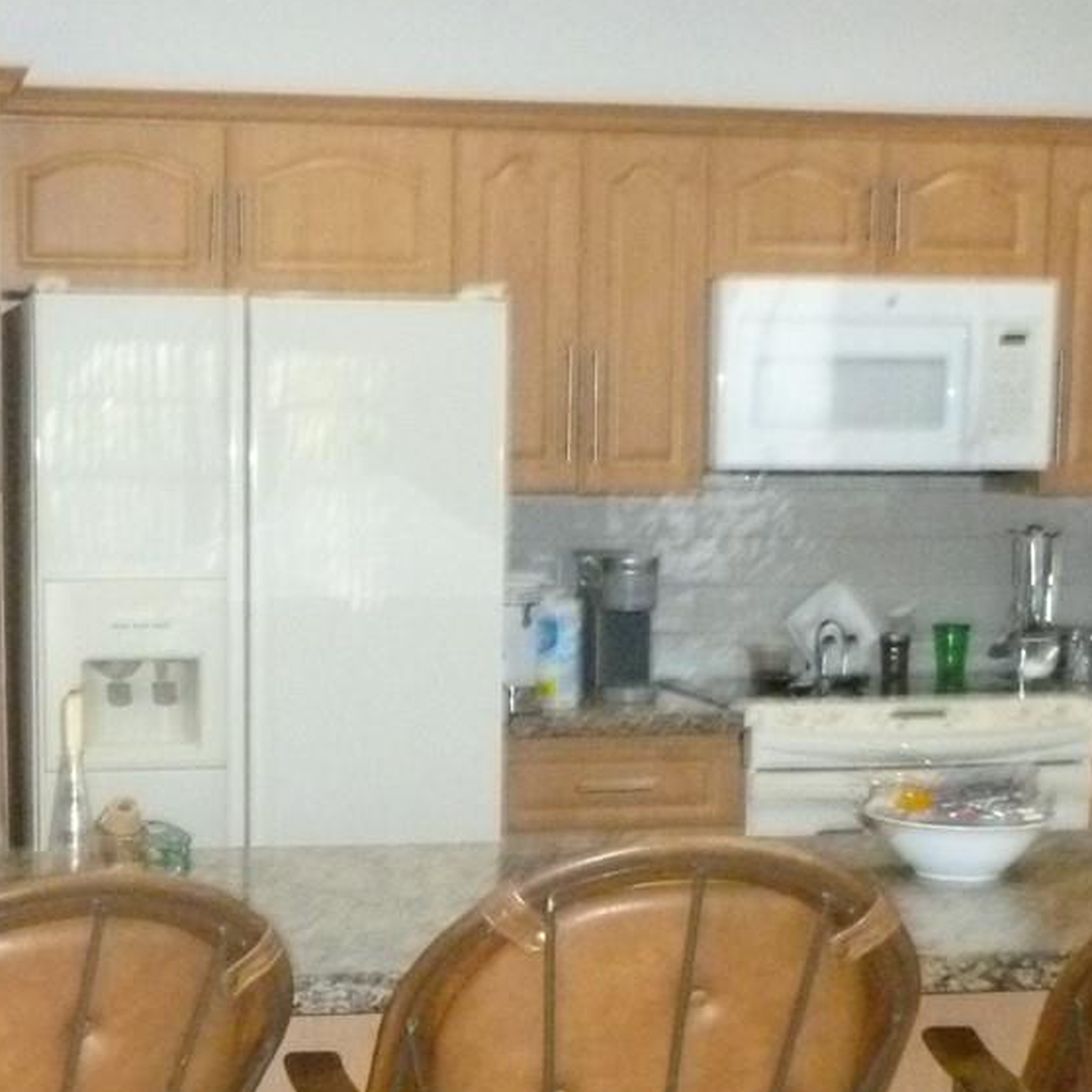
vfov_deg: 24.1
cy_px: 789
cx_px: 321
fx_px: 2534
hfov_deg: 24.1
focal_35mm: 71
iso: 640
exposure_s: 1/60
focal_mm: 5
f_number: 3.3
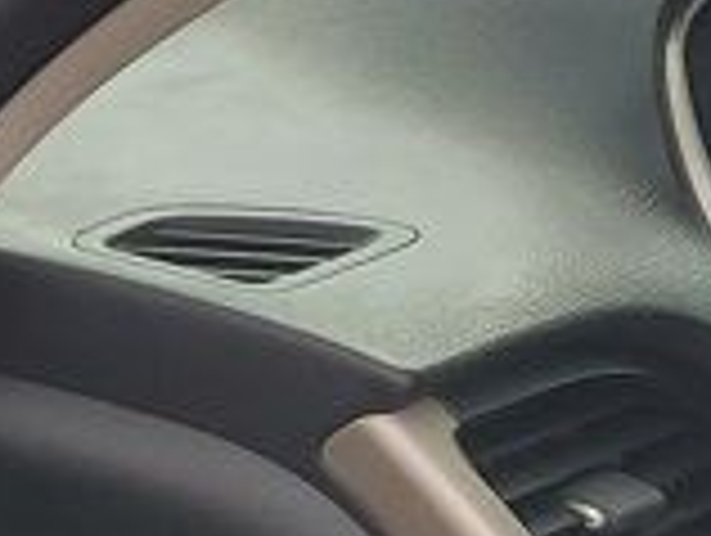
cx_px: 1989
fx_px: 3456
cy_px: 504
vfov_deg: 8.8
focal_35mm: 168
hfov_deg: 9.6
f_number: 2.4
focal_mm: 4.3
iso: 50
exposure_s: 1/392
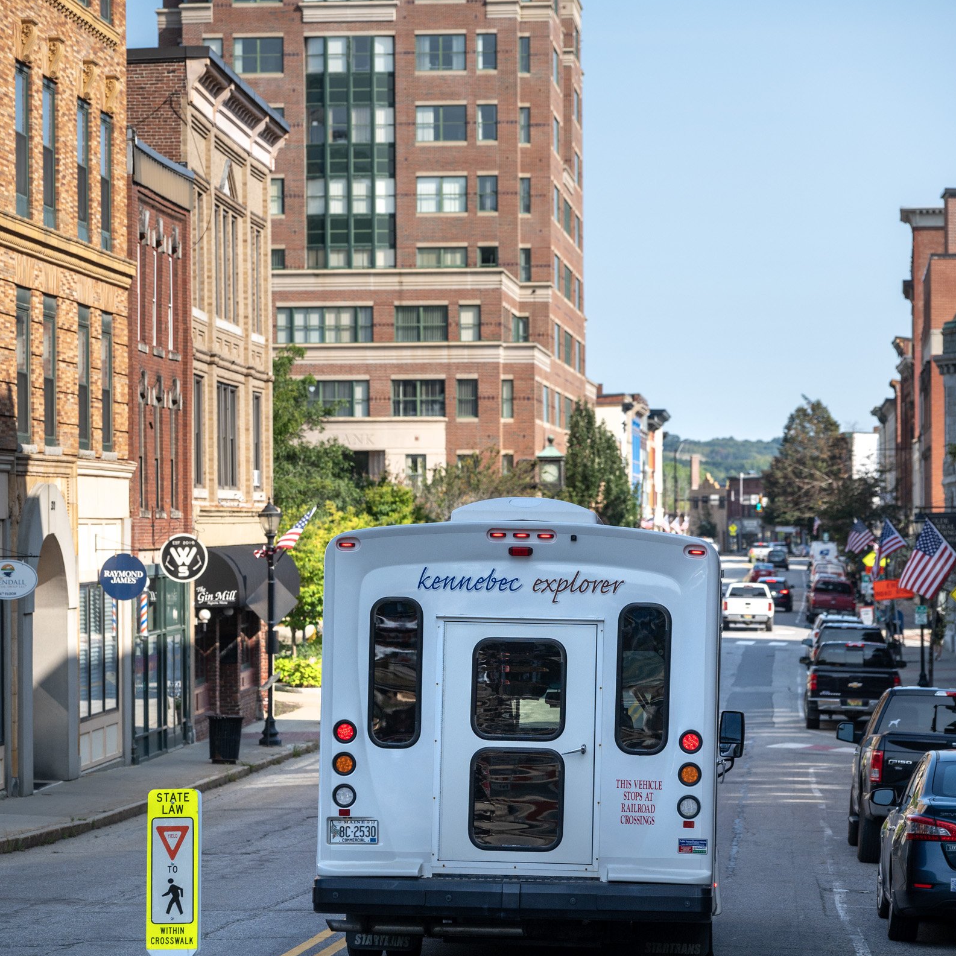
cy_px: 556
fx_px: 3375
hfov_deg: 16.1
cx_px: 480
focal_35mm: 108
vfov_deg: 16.1
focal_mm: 84
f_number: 4
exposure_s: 1/2500
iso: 400
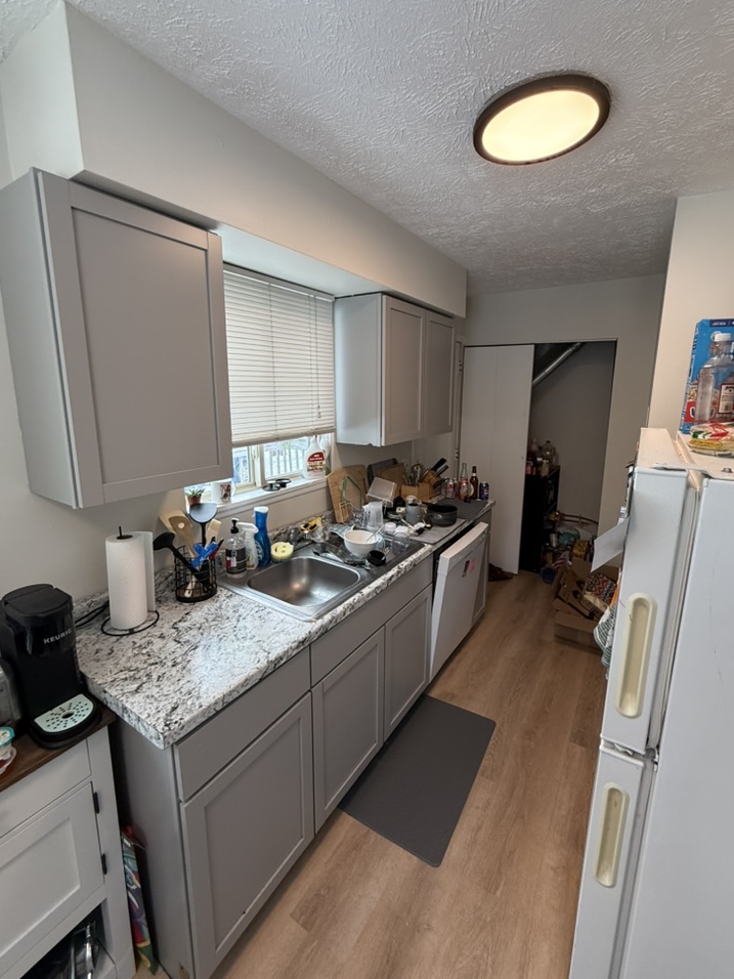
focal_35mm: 15
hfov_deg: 81.7
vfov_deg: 98.1
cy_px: 471
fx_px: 424
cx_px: 387
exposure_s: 1/120
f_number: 2.2
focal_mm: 2.22
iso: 160
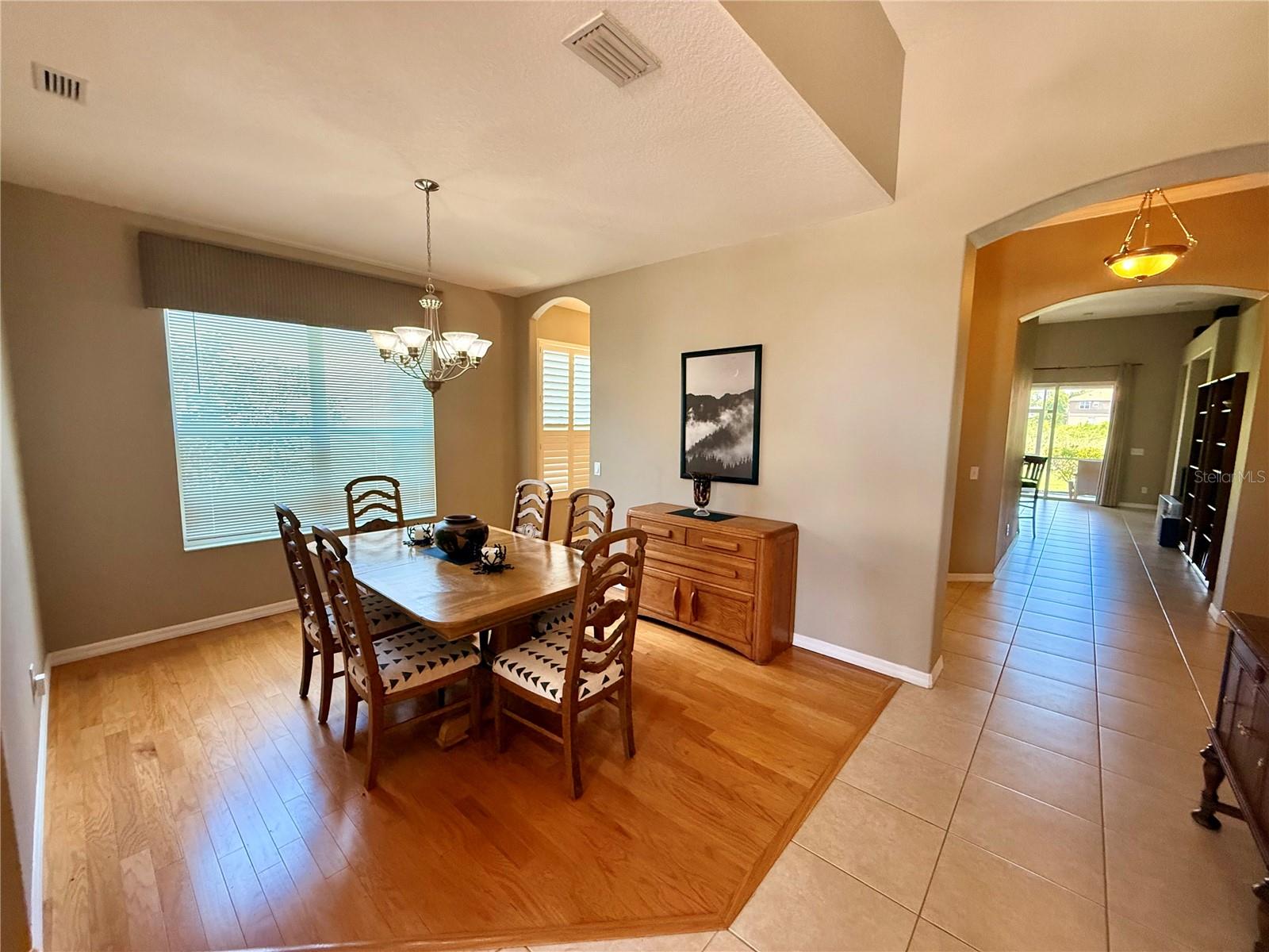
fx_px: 513
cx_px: 634
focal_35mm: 14
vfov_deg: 85.7
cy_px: 476
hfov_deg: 102.1
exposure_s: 1/120
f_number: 2.2
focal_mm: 2.22
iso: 400
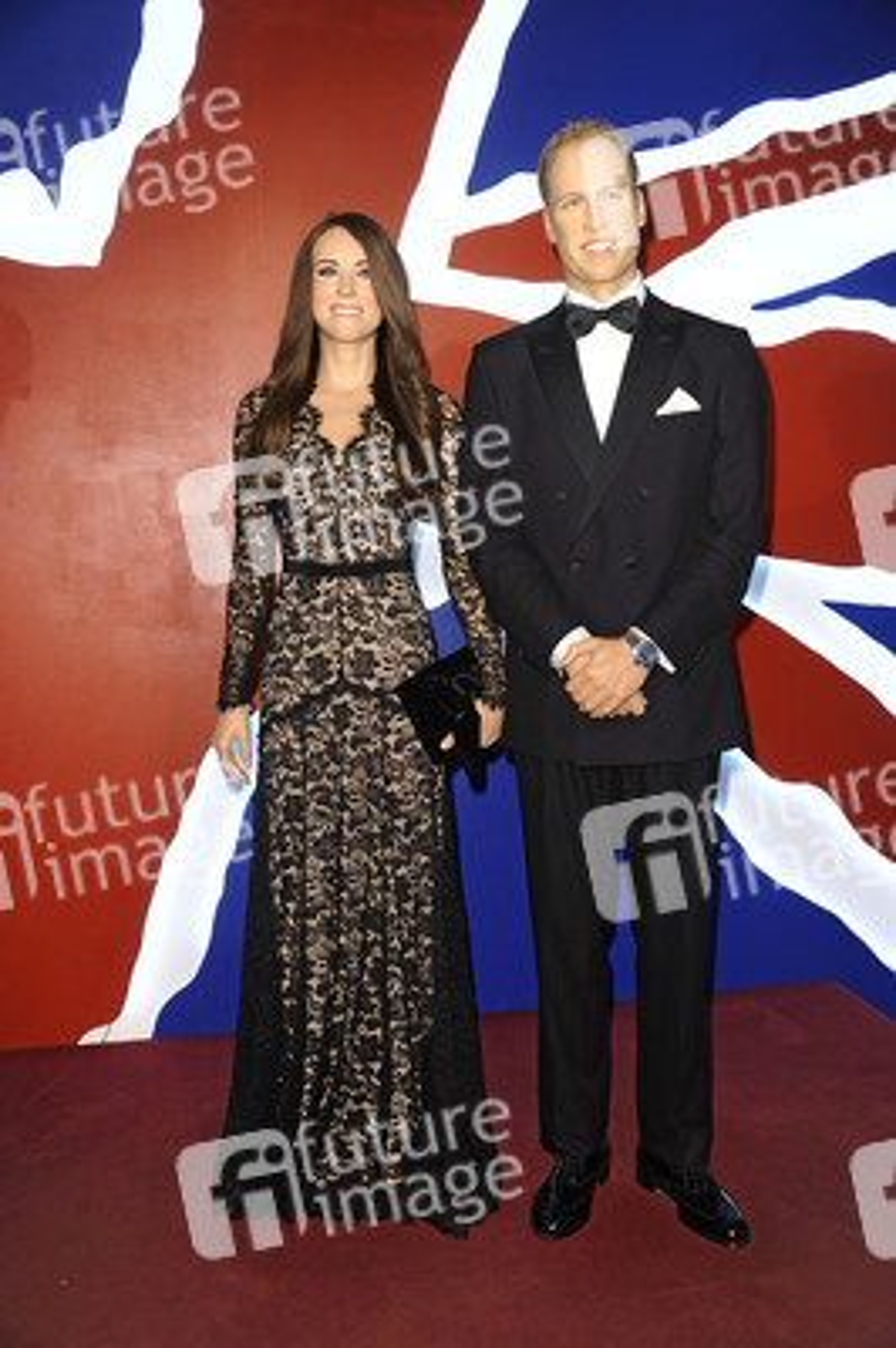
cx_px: 448
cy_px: 674
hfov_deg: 35.0
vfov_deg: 50.7
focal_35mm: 38
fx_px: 1421
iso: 800
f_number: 5.6
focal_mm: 38
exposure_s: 1/160
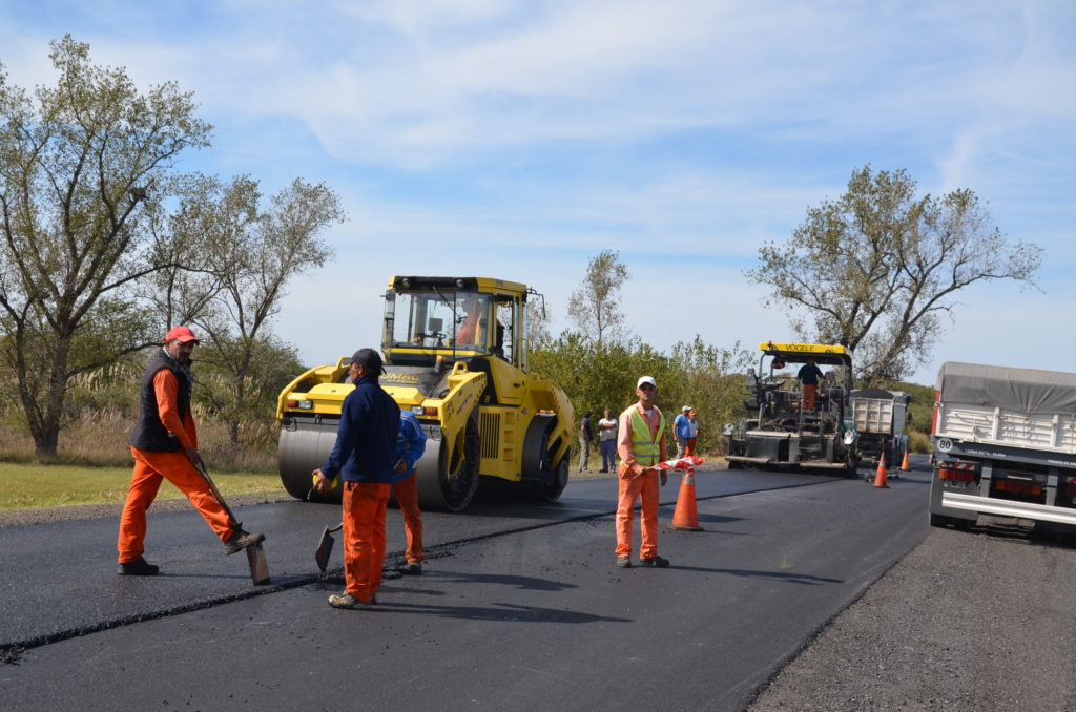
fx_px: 1432
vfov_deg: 27.9
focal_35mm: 48
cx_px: 538
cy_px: 356
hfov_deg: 41.2
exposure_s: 1/250
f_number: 8
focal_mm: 32
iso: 100
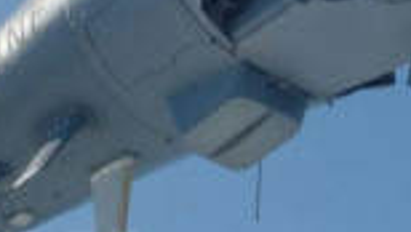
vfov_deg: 6.2
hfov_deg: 10.8
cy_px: -51
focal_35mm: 195
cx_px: 539
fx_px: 2127
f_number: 22
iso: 125
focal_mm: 24
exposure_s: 1/60
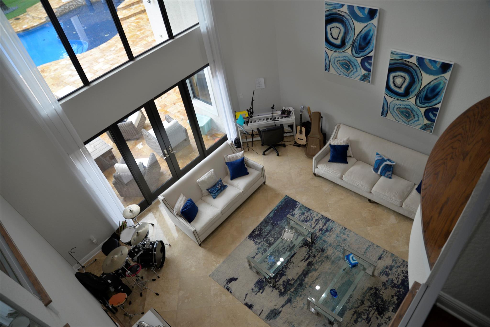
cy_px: 164
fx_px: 327
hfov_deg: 73.7
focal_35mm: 24
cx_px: 245
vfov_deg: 53.1
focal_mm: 24
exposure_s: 1/60
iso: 500
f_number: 4
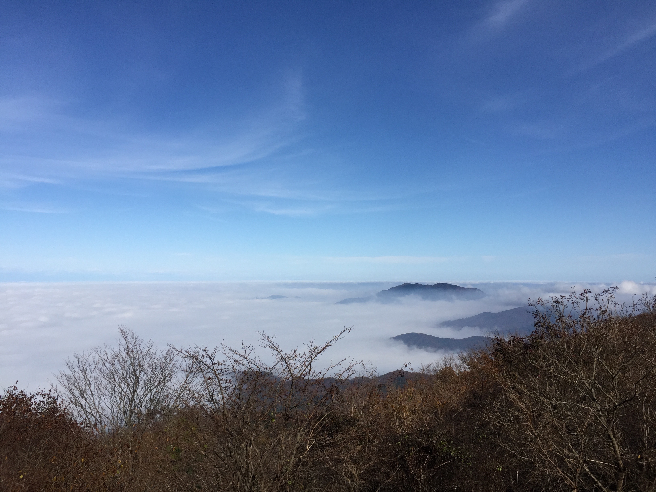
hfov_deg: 61.7
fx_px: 550
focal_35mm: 29
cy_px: 246
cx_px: 328
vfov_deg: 48.2
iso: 32
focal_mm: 4.15
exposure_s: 1/4405
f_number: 2.2
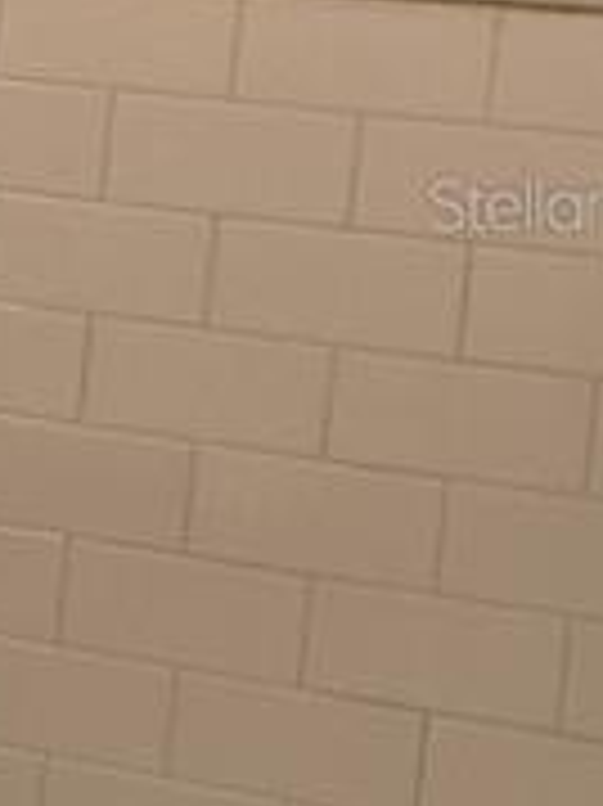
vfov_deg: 12.8
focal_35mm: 154
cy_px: 203
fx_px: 3581
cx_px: -1278
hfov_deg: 8.1
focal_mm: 5.4
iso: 50
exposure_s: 1/120
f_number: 1.8
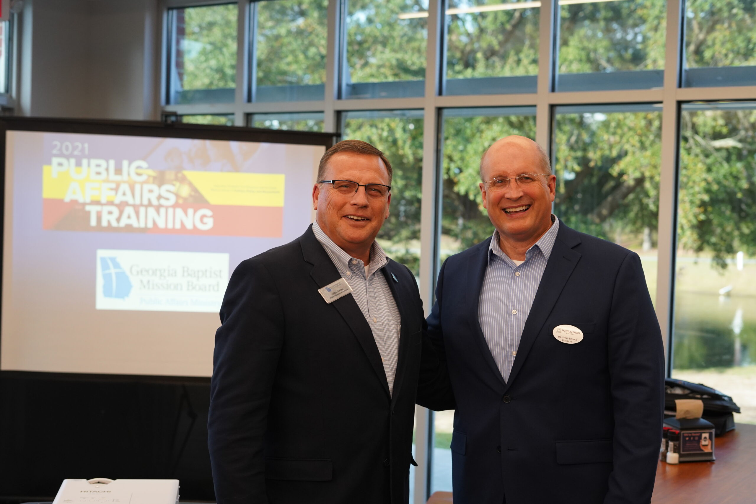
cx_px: 378
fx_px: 1050
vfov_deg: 27.0
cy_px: 252
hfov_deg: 39.6
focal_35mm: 50
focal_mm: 50
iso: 2000
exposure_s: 1/500
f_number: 4
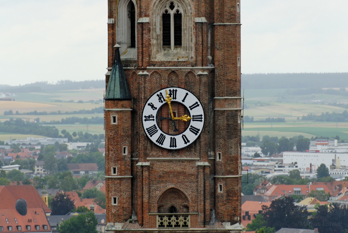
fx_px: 2904
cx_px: 174
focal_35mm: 300
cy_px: 116
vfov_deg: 4.6
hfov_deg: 6.9
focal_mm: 200
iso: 100
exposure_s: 1/100
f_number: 6.7
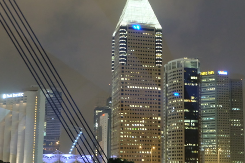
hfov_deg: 31.9
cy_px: 95
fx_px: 429
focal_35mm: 63
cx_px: 138
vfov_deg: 21.5
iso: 3200
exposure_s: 1/4
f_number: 4.2
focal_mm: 23.2
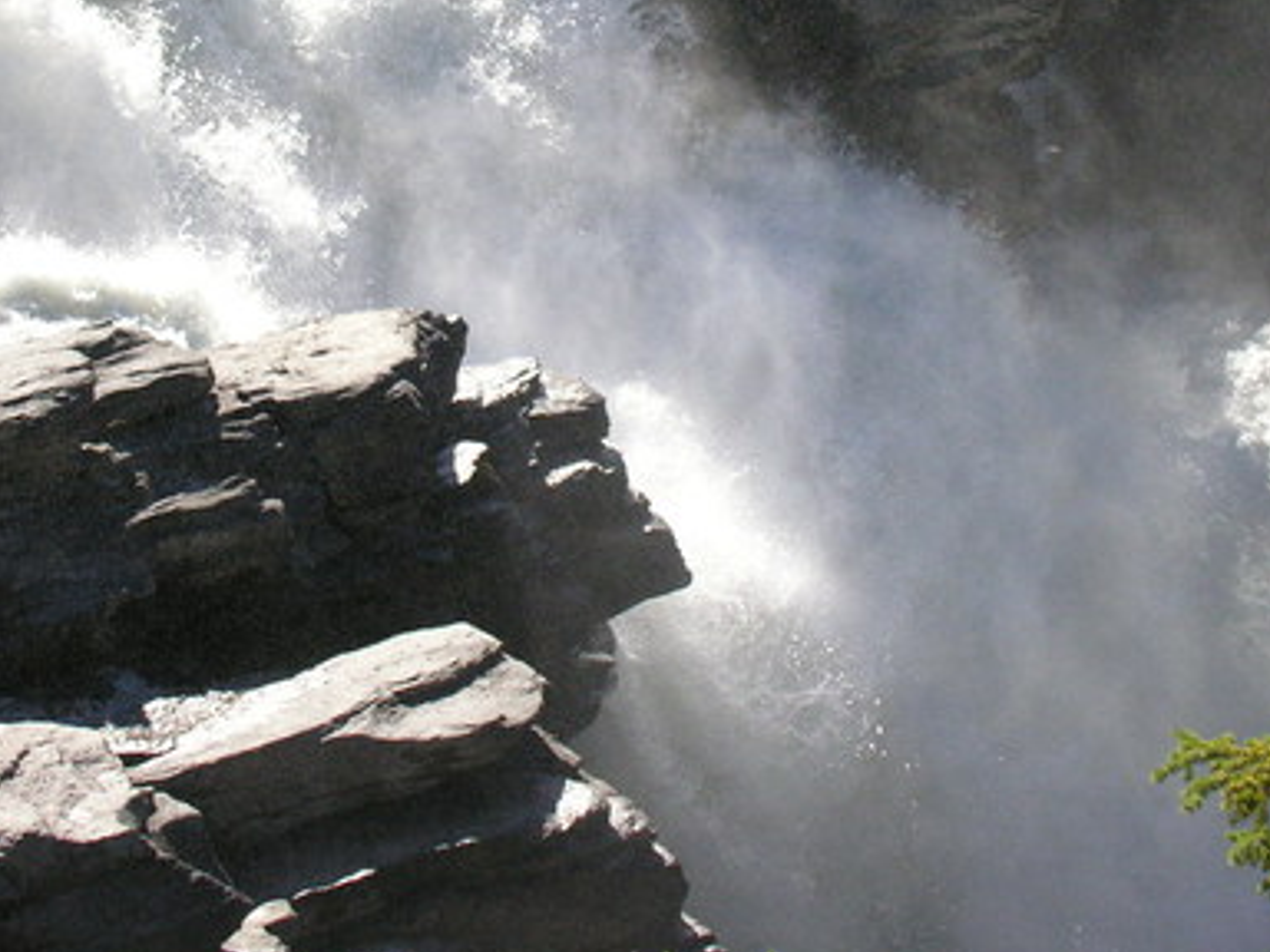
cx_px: 516
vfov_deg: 20.1
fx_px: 2678
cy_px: 283
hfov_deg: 26.6
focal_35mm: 73
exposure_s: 1/1300
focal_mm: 10.2
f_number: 3.3
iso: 200
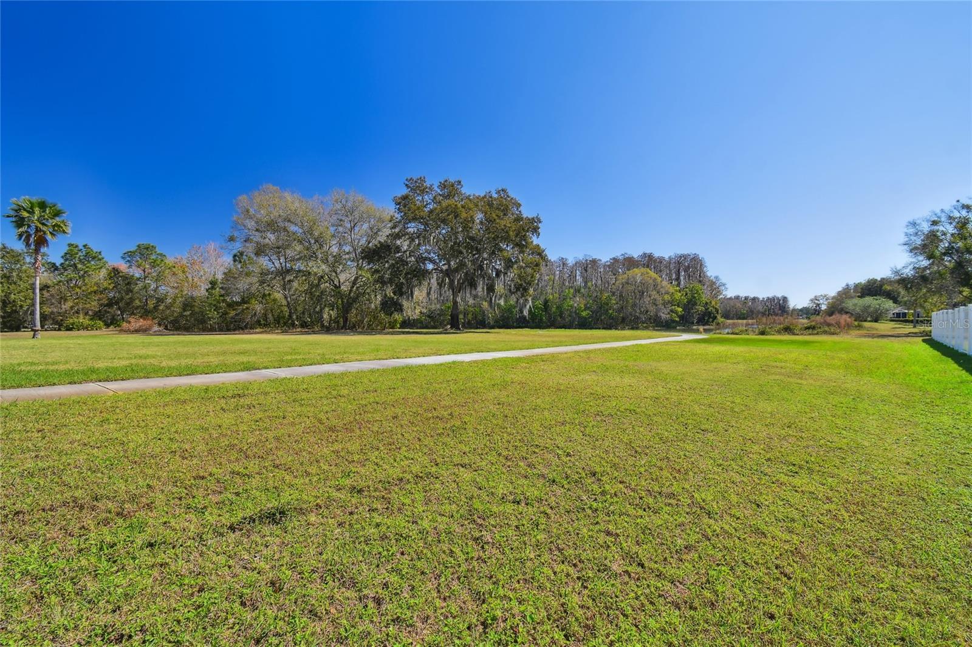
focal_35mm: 15
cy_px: 324
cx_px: 486
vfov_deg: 77.3
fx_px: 405
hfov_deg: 100.4
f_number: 7.1
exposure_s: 1/320
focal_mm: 10
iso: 100
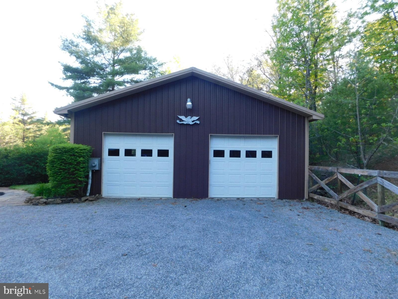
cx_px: 199
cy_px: 150
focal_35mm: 23
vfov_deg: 58.9
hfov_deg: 73.9
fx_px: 264
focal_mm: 4
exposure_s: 1/80
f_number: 3
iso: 125
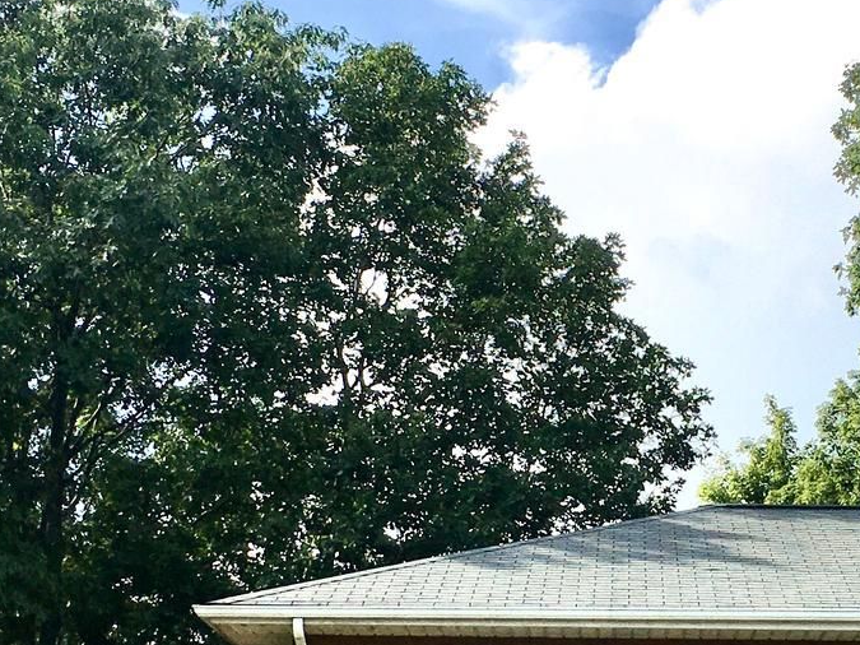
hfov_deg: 22.0
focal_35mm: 88
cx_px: 669
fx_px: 2186
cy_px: 491
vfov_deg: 16.7
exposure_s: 1/1350
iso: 25
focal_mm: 4.15
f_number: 2.2
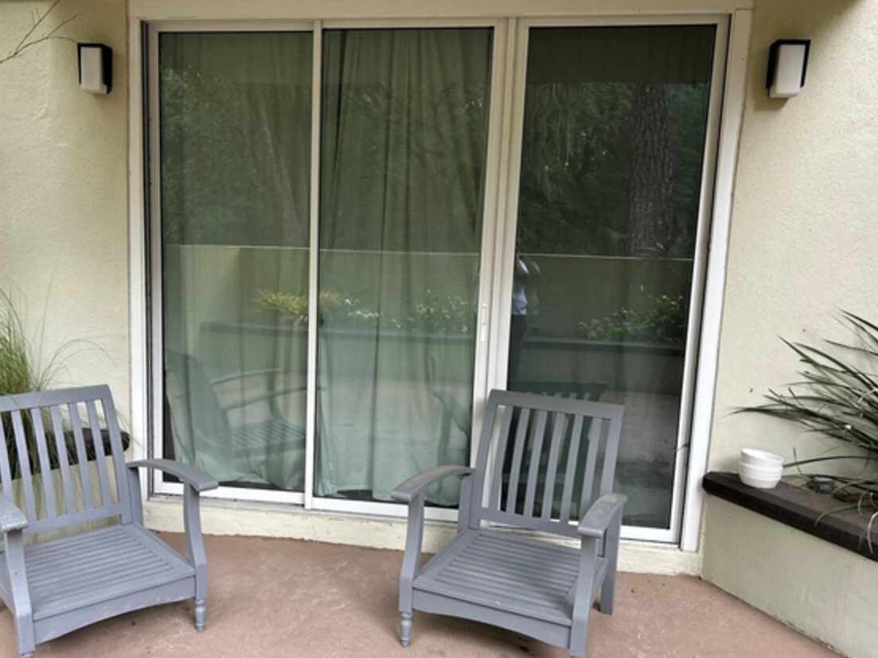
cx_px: 375
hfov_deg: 59.7
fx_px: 761
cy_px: 347
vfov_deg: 46.8
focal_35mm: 30
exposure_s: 1/121
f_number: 1.5
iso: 50
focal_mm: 5.7
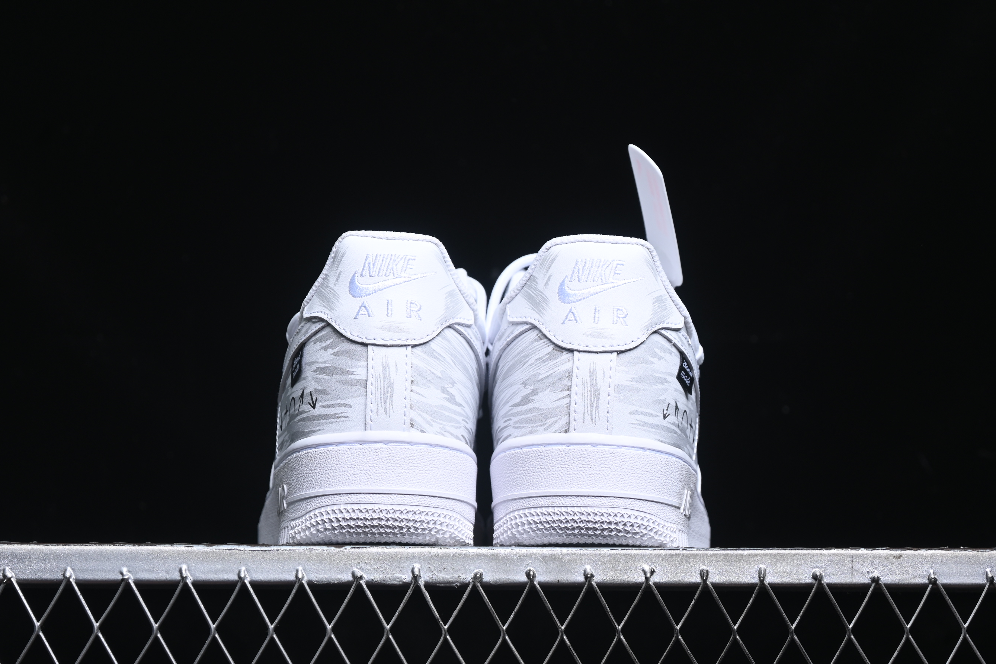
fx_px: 2158
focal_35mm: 78
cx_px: 503
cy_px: 331
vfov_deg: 17.5
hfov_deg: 26.0
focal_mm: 50
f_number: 6.3
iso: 160
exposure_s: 1/60
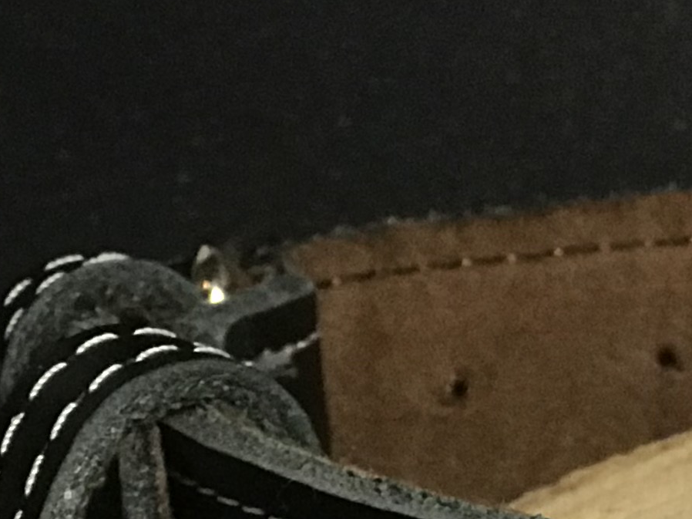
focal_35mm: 256
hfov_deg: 7.4
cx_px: 1408
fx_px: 5116
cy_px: 662
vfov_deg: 5.8
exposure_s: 1/50
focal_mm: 6.6
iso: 250
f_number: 2.8
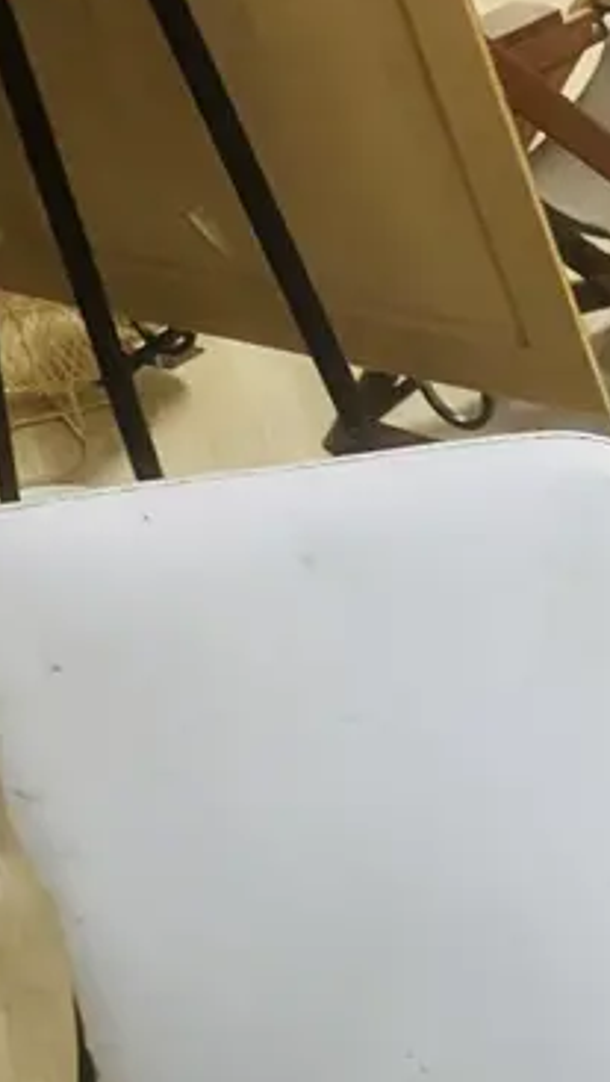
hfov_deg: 13.1
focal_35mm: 85
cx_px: 1052
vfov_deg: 23.6
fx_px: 2439
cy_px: 1159
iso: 160
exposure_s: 1/50
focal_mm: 3.99
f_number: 1.8
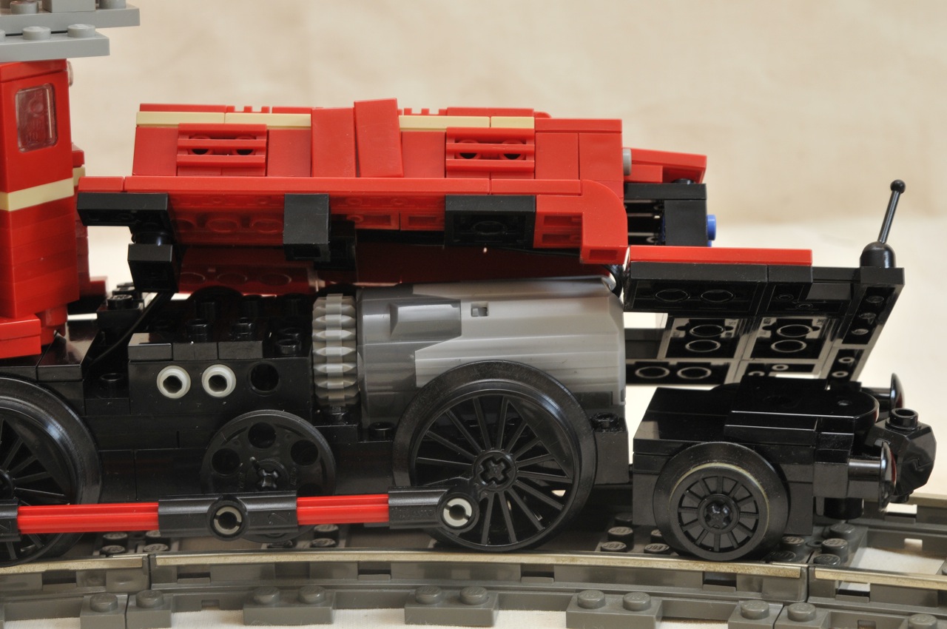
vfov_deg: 15.1
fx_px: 2364
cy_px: 314
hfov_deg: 22.6
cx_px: 474
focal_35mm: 90
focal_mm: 60
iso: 560
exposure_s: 1/30
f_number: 11
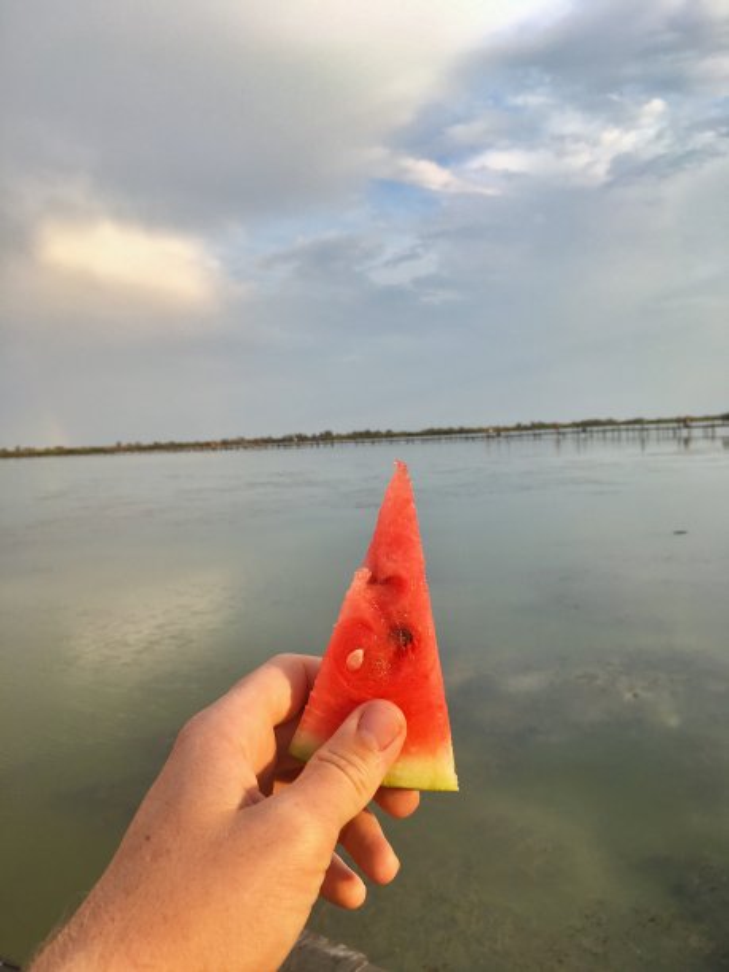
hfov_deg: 48.2
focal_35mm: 29
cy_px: 486
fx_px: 814
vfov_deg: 61.7
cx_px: 364
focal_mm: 4.15
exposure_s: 1/450
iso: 25
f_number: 2.2
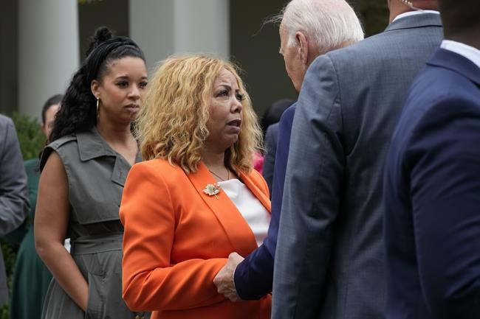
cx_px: 240
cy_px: 160
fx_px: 2239
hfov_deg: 12.2
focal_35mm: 168
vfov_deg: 8.2
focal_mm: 168
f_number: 9
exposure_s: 1/500
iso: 800
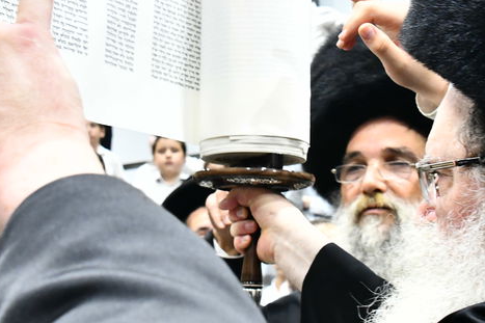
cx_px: 282
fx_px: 1131
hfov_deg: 24.2
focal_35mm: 84
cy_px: 101
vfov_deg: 16.2
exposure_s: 1/125
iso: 2000
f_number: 5.6
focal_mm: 28
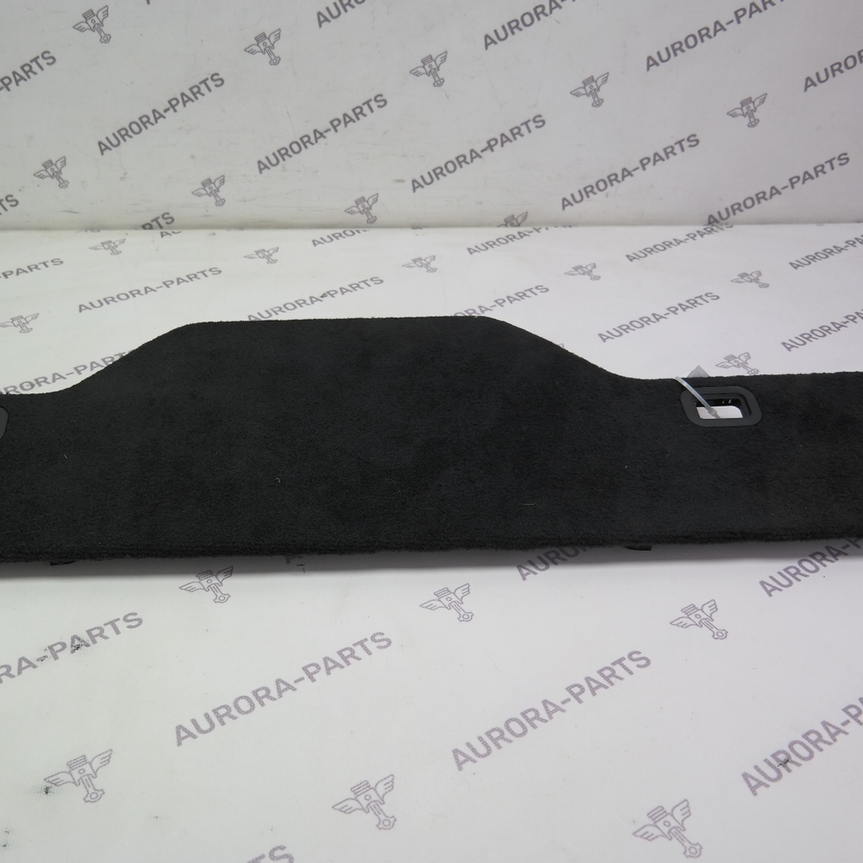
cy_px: 425
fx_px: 987
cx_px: 341
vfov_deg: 47.2
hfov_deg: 46.9
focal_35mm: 35
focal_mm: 18
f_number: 3.5
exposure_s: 1/80
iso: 100
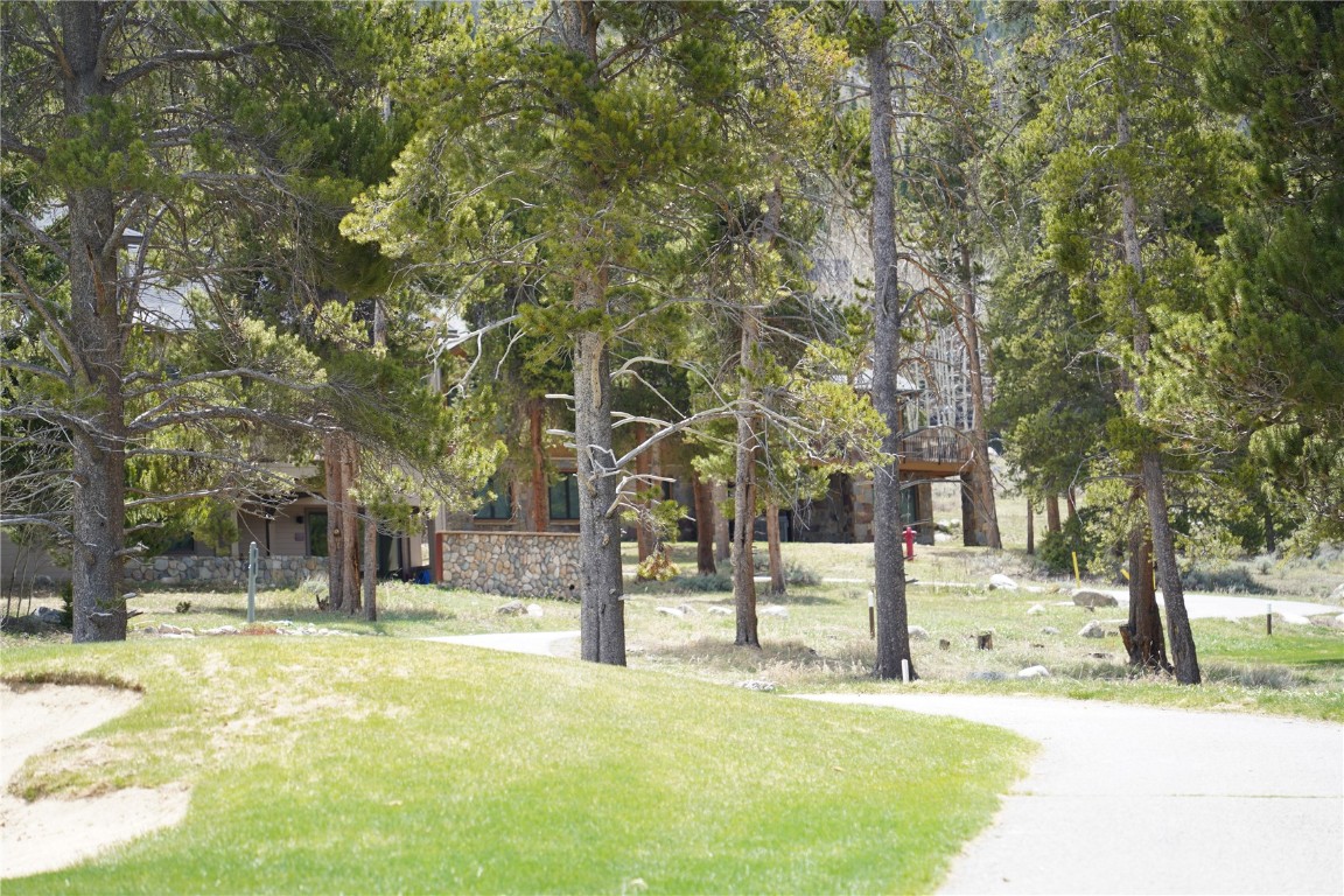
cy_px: 448
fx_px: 4629
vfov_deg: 11.1
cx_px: 672
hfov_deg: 16.5
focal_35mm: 124
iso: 100
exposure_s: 1/200
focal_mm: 124
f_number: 4.5
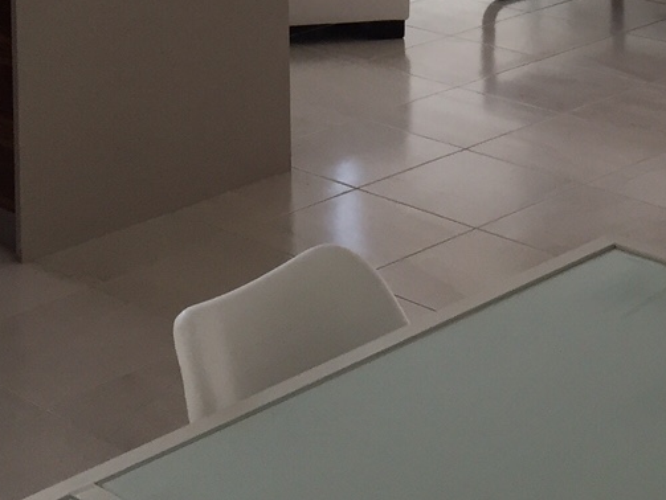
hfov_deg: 20.8
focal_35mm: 94
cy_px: -307
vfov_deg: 14.4
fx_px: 1810
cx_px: 436
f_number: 2.2
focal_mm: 4.15
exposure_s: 1/40
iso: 32
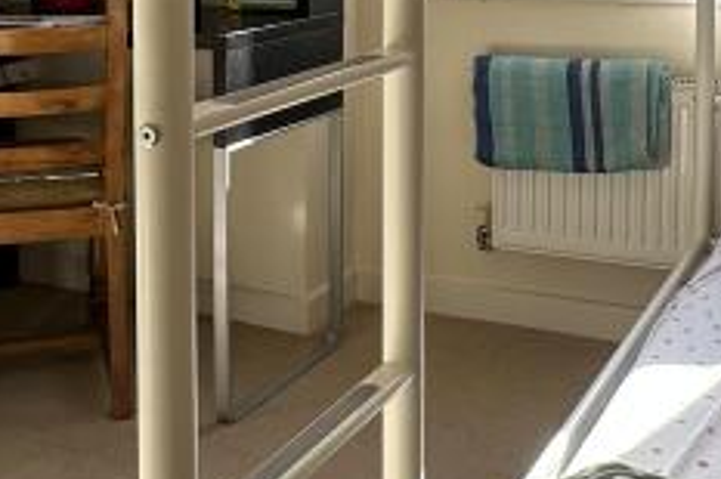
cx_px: 238
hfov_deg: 31.2
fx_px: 1281
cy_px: -22
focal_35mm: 64
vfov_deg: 20.4
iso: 40
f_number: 2.2
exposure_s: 1/153
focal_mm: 2.22
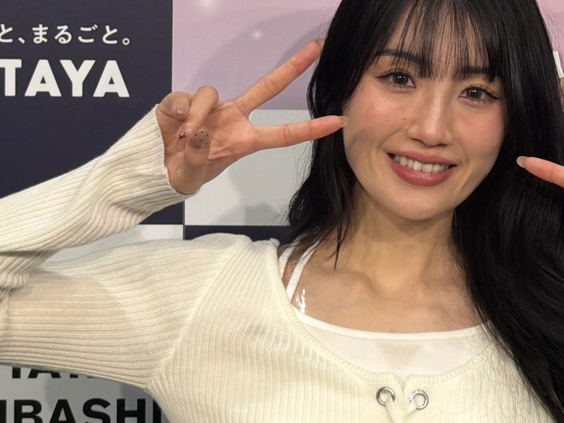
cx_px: 560
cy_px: 135
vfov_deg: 11.1
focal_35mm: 133
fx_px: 2167
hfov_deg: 14.6
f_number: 1.78
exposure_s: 1/120
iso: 50
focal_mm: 6.76
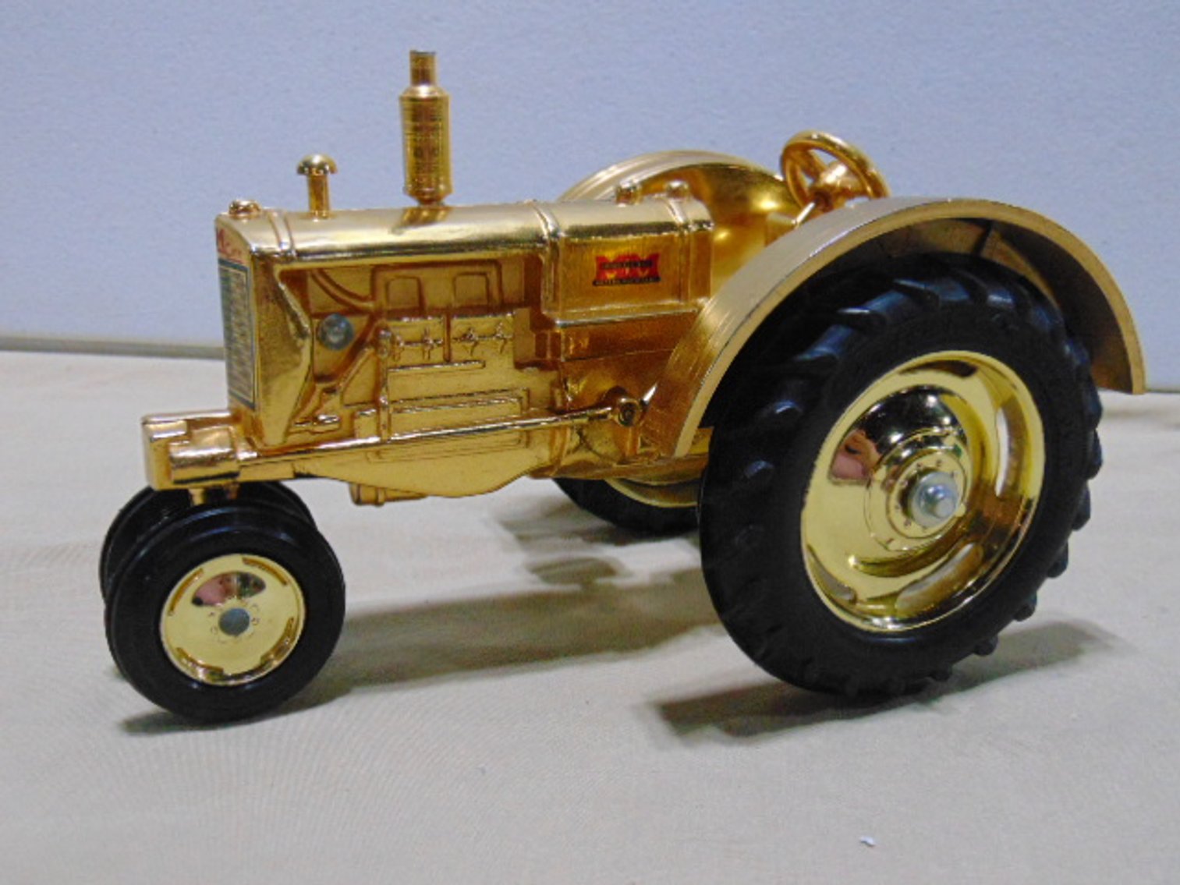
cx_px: 590
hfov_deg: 52.6
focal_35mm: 35
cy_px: 442
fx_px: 1193
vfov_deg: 40.7
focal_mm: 6.3
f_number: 3.2
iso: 500
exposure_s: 1/160
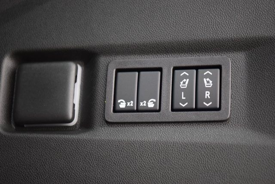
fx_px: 802
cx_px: 138
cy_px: 92
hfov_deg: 19.5
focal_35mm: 105
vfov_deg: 13.0
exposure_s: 1/6
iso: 1600
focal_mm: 70
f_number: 2.8
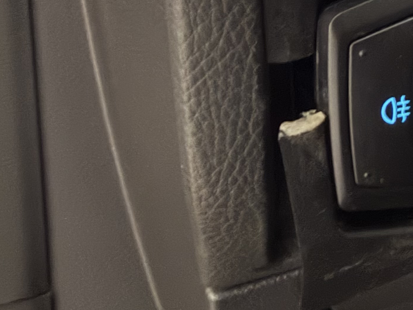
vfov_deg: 20.8
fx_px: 823
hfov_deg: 25.4
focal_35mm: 69
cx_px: 493
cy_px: 25
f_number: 2.2
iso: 500
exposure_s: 1/6
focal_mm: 2.22
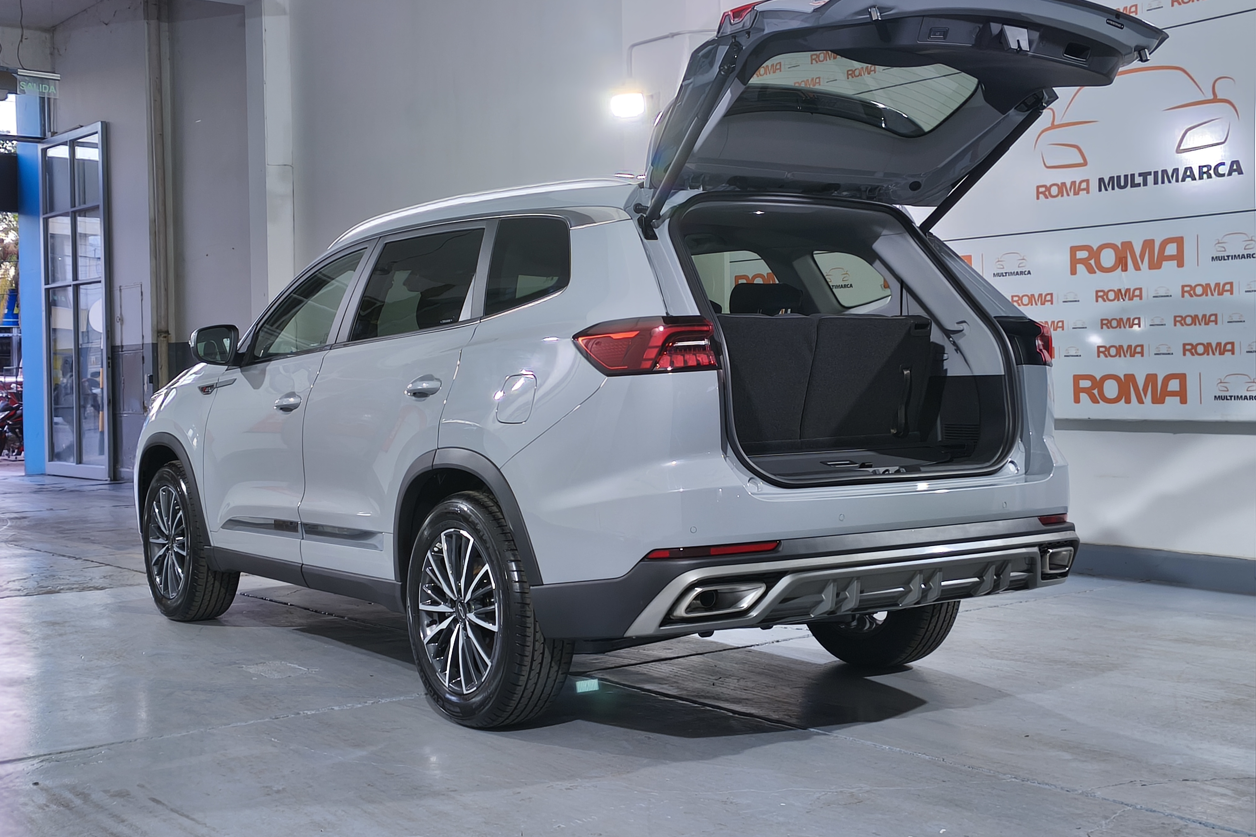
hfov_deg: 42.7
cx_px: 626
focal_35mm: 46
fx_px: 1605
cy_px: 401
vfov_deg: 29.2
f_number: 1.7
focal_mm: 5.35
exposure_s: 1/50
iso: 320
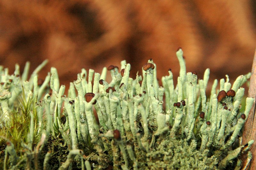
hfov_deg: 6.9
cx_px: 128
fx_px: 2132
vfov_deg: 4.6
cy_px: 85
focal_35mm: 300
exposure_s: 1/500
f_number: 13
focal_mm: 200
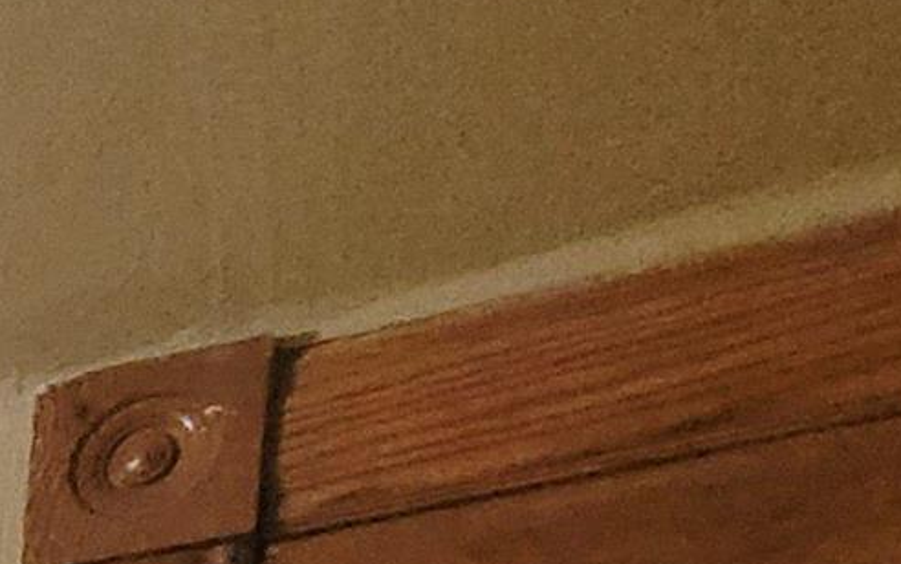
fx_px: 2113
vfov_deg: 11.3
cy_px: 1529
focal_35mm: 86
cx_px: -1421
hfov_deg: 13.8
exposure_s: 1/30
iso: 640
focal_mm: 1.74
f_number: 2.2
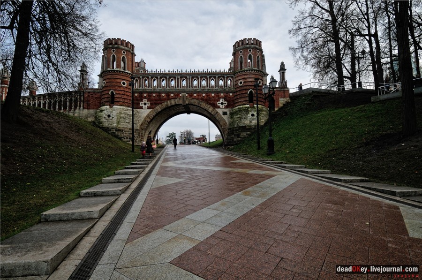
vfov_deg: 67.2
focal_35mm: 18
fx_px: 211
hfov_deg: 90.1
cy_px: 140
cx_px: 211
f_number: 9
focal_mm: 12
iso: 200
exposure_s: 1/160
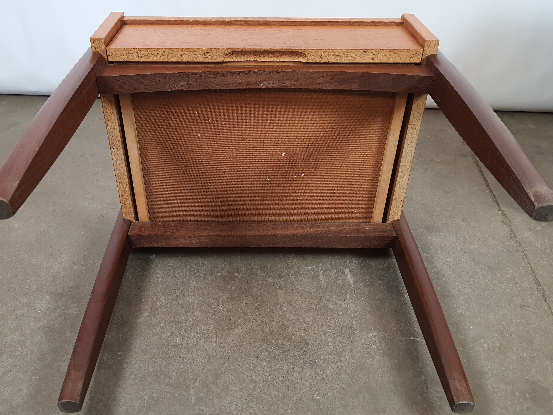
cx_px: 263
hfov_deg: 59.9
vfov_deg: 46.8
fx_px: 479
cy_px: 210
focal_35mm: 30
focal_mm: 4.32
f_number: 1.7
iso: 160
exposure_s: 1/100
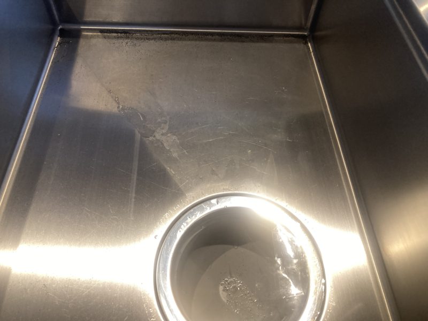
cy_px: 160
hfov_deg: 63.4
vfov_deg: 49.7
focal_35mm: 28
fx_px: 346
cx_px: 214
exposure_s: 1/60
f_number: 1.8
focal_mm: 3.99
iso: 160
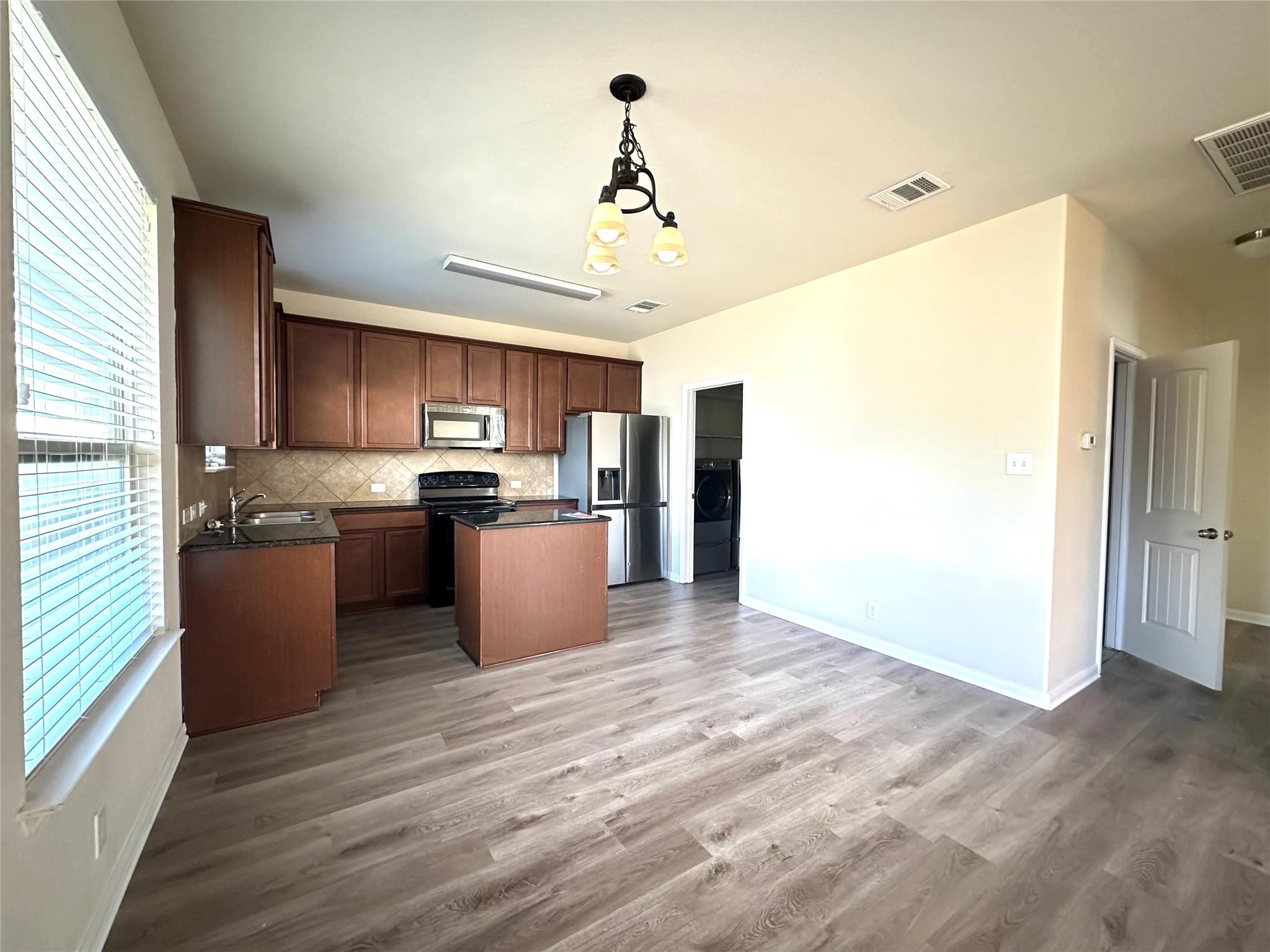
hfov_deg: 102.1
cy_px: 476
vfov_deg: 85.7
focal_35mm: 14
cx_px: 635
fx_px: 514
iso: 400
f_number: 2.2
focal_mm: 2.22
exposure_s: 1/60
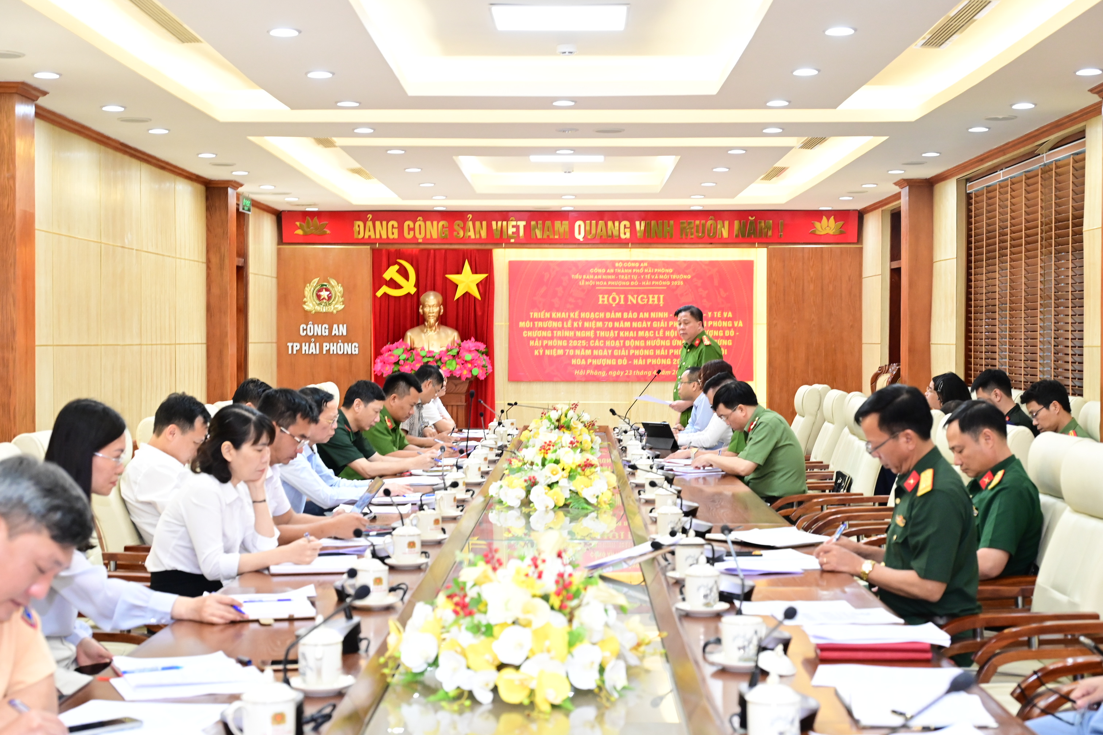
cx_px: 552
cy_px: 368
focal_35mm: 55
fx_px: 1685
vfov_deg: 24.6
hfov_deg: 36.2
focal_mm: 55
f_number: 5
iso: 4000
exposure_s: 1/100
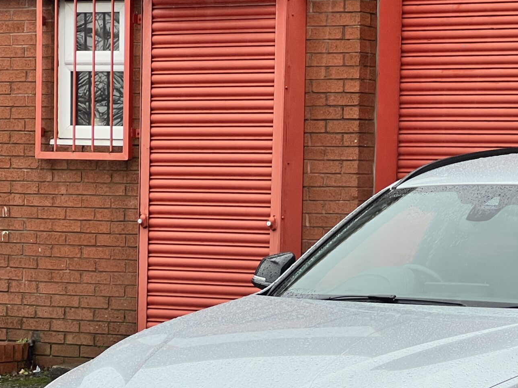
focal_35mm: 154
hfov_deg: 12.7
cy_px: 305
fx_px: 2304
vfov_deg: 9.6
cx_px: 484
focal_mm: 9
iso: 50
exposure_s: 1/99
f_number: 2.8
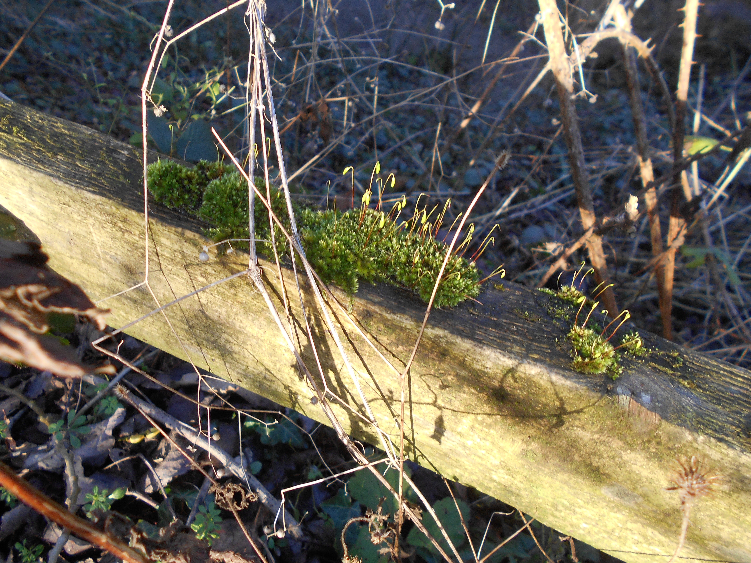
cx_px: 376
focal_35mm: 26
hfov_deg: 67.3
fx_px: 564
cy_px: 282
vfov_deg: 53.1
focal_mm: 4.6
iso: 80
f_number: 3.2
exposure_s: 1/50
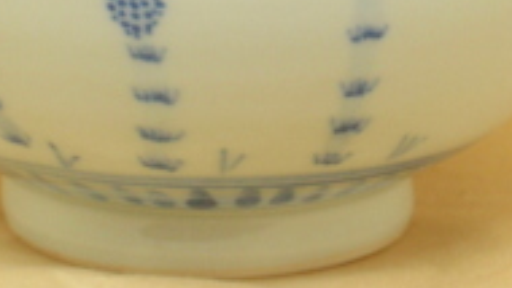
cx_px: 205
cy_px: 9
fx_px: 2254
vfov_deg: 7.3
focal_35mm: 166
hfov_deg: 13.0
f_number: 4.5
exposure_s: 1/60
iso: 160
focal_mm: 10.43
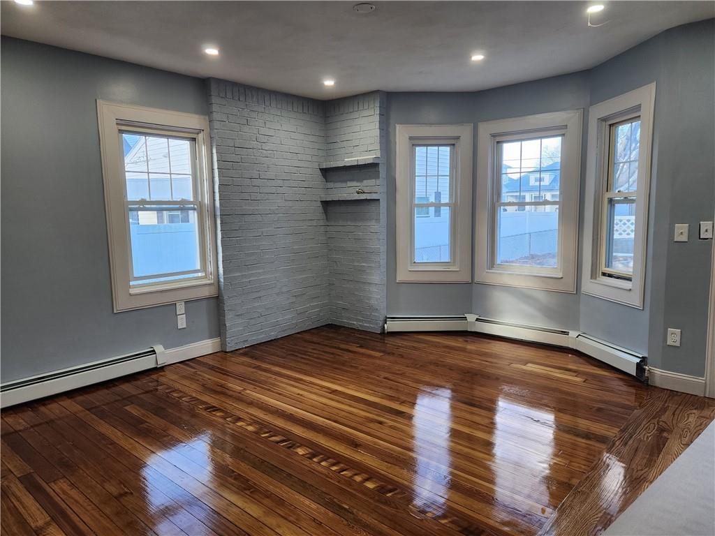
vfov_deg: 58.9
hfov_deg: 73.9
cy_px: 268
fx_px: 475
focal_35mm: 23
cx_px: 358
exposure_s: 1/120
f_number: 1.8
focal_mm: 6.4
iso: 100
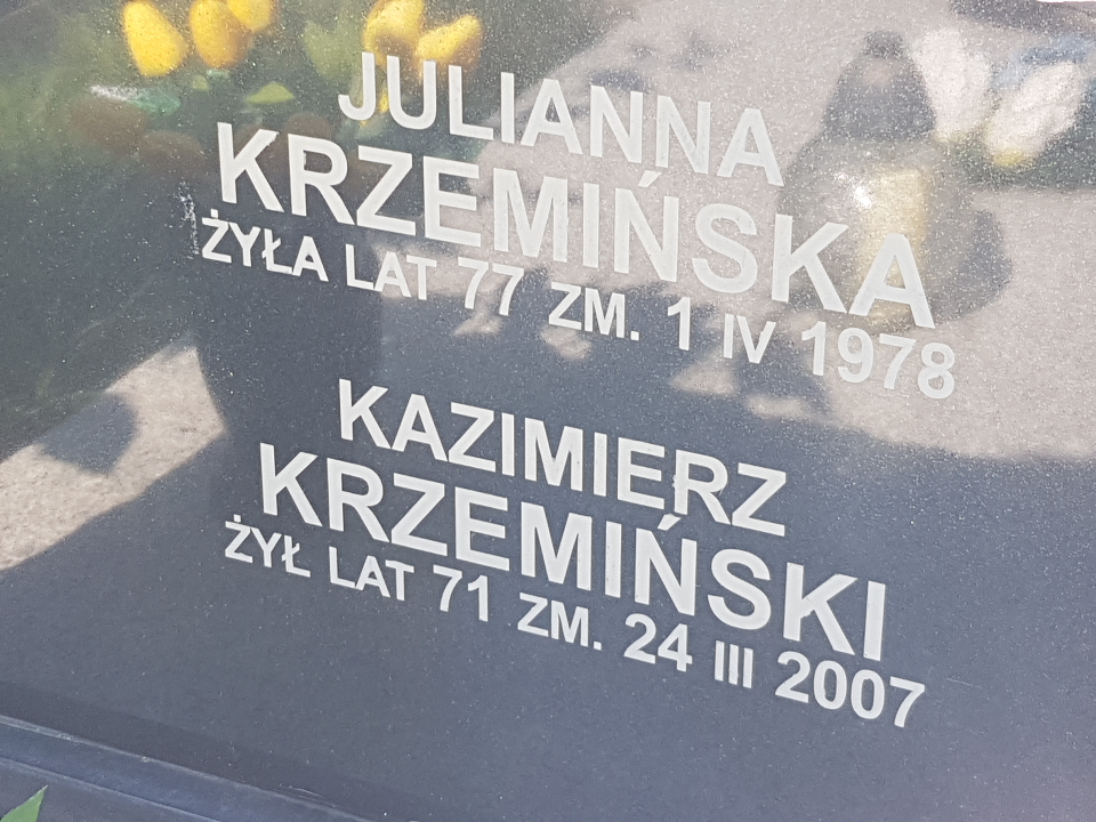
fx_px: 823
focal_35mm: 26
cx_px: 548
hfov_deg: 67.3
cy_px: 411
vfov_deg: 53.1
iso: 40
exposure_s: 1/207
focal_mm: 4.2
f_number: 1.7
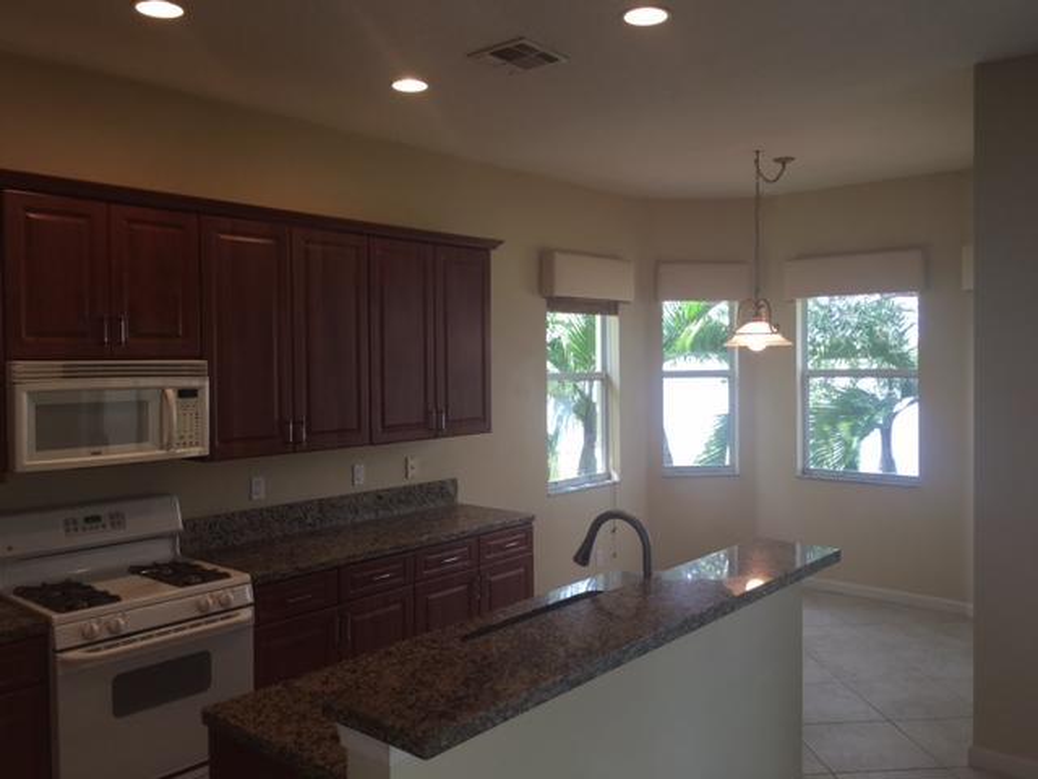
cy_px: 390
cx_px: 519
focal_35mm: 29
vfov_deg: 48.2
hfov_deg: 61.7
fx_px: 870
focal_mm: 4.15
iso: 25
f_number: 2.2
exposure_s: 1/35
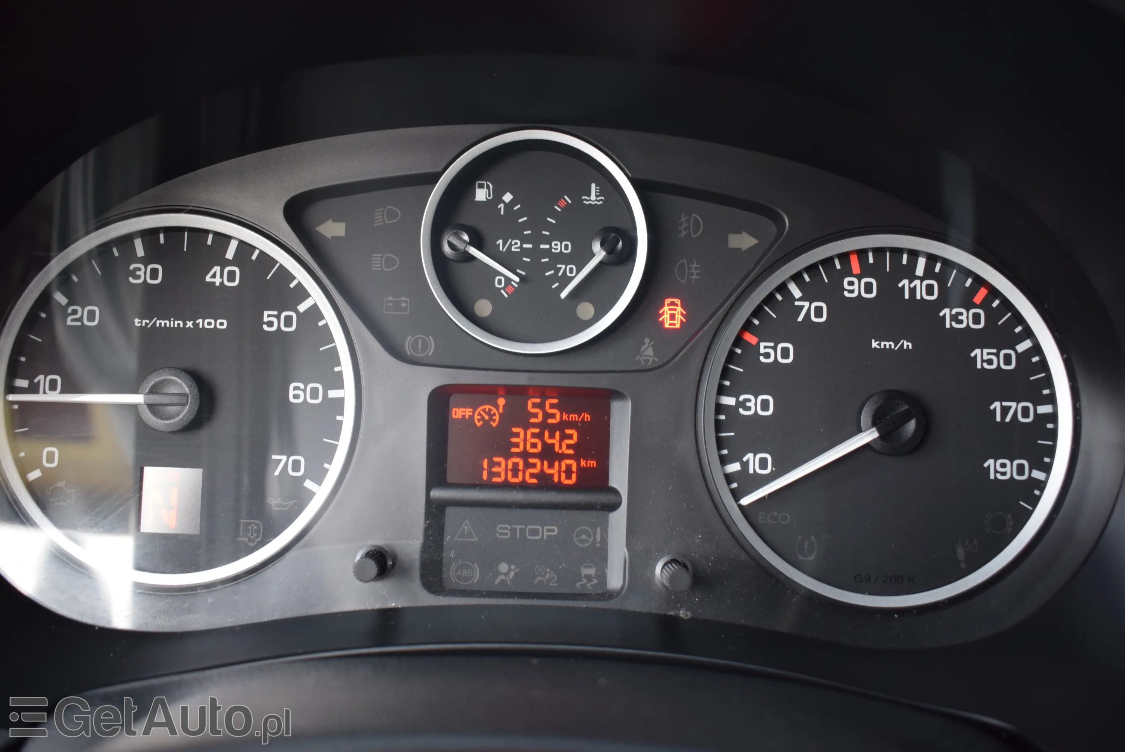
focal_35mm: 33
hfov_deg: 57.2
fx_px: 1032
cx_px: 562
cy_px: 376
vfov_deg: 40.0
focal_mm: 22
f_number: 4
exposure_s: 1/60
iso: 500
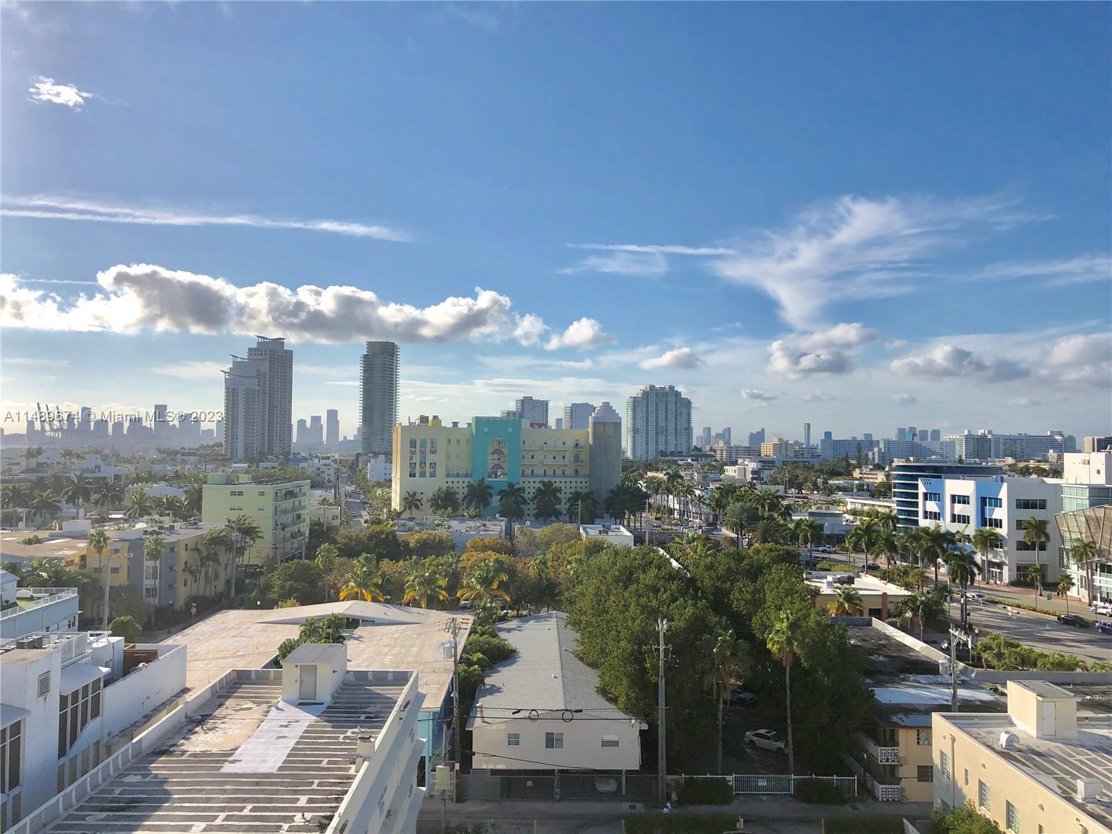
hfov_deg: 63.4
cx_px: 556
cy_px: 417
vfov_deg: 49.7
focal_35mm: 28
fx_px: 899
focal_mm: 4
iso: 20
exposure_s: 1/4808
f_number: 1.8
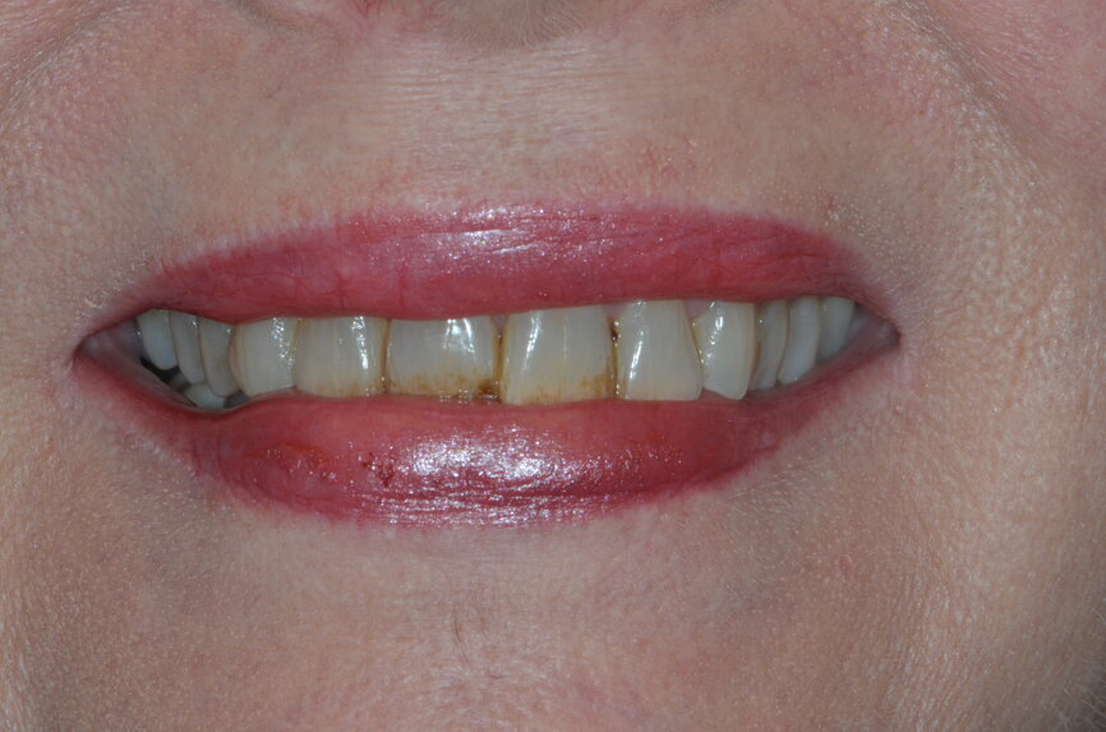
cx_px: 553
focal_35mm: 128
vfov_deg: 10.7
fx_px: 3908
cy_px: 366
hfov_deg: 16.1
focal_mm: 85
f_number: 32
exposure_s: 1/60
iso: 800
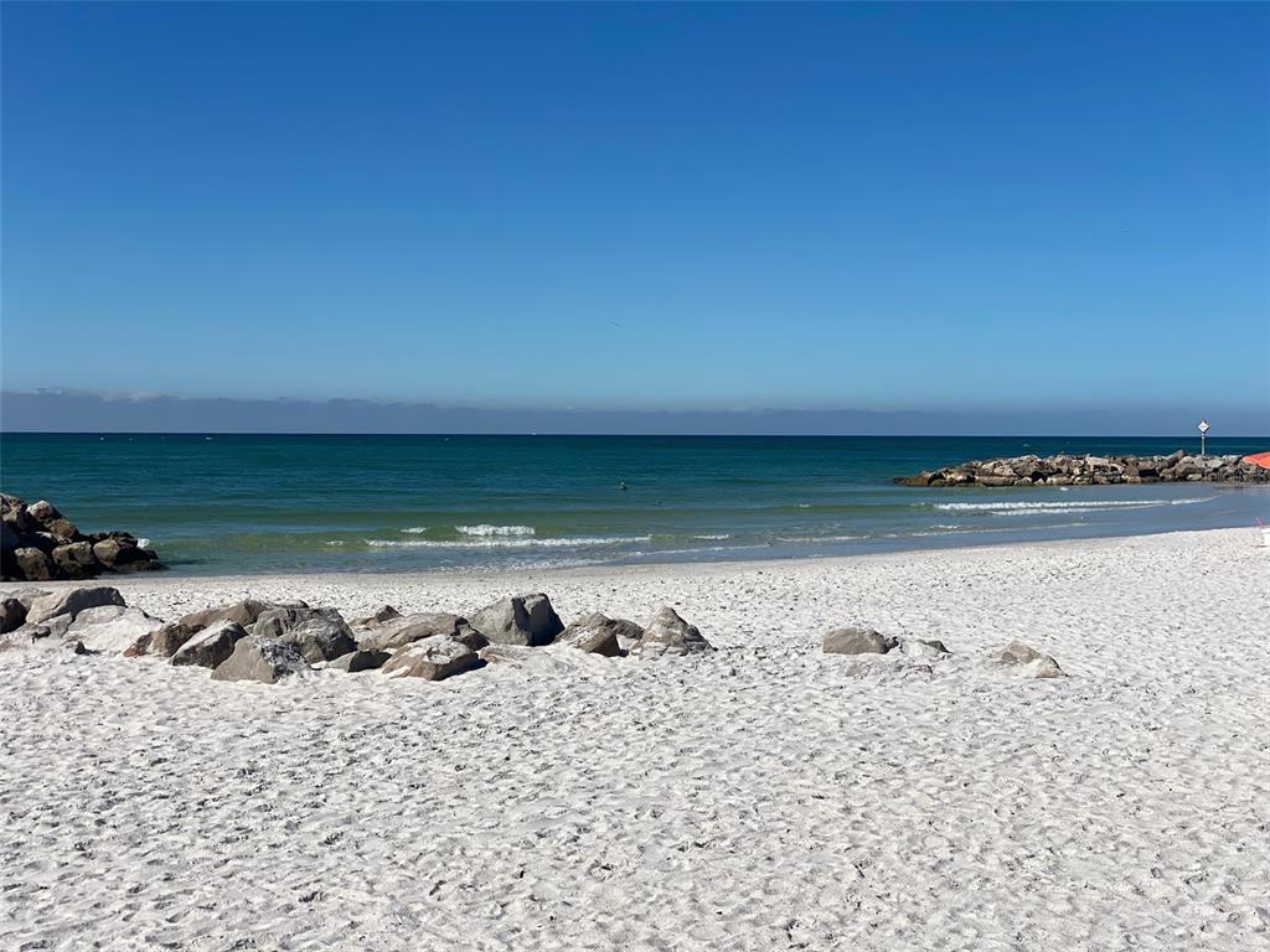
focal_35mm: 52
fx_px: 1908
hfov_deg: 36.8
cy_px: 476
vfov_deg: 28.0
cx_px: 635
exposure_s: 1/4785
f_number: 2
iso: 25
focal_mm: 6
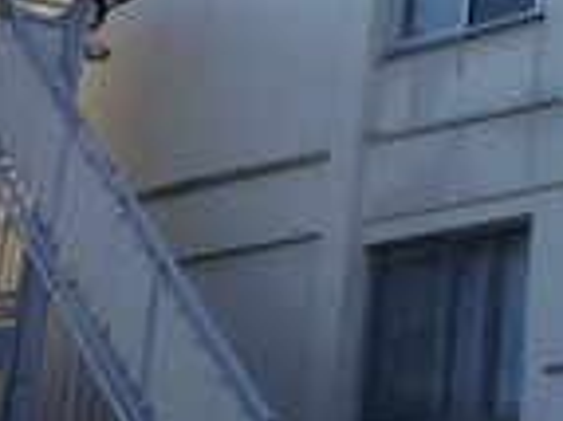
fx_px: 1706
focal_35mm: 105
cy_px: -319
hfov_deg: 16.2
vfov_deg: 12.9
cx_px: 976
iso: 125
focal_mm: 4.4
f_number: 2.8
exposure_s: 1/500
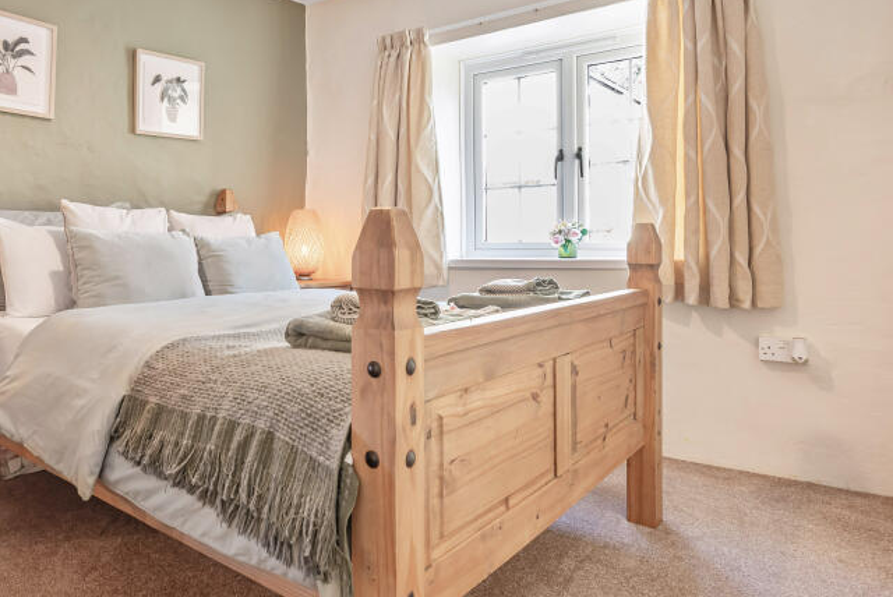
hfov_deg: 69.3
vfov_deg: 51.5
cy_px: 248
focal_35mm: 25
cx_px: 279
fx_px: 616
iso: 100
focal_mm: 15.5
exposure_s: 1/2.5
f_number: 8
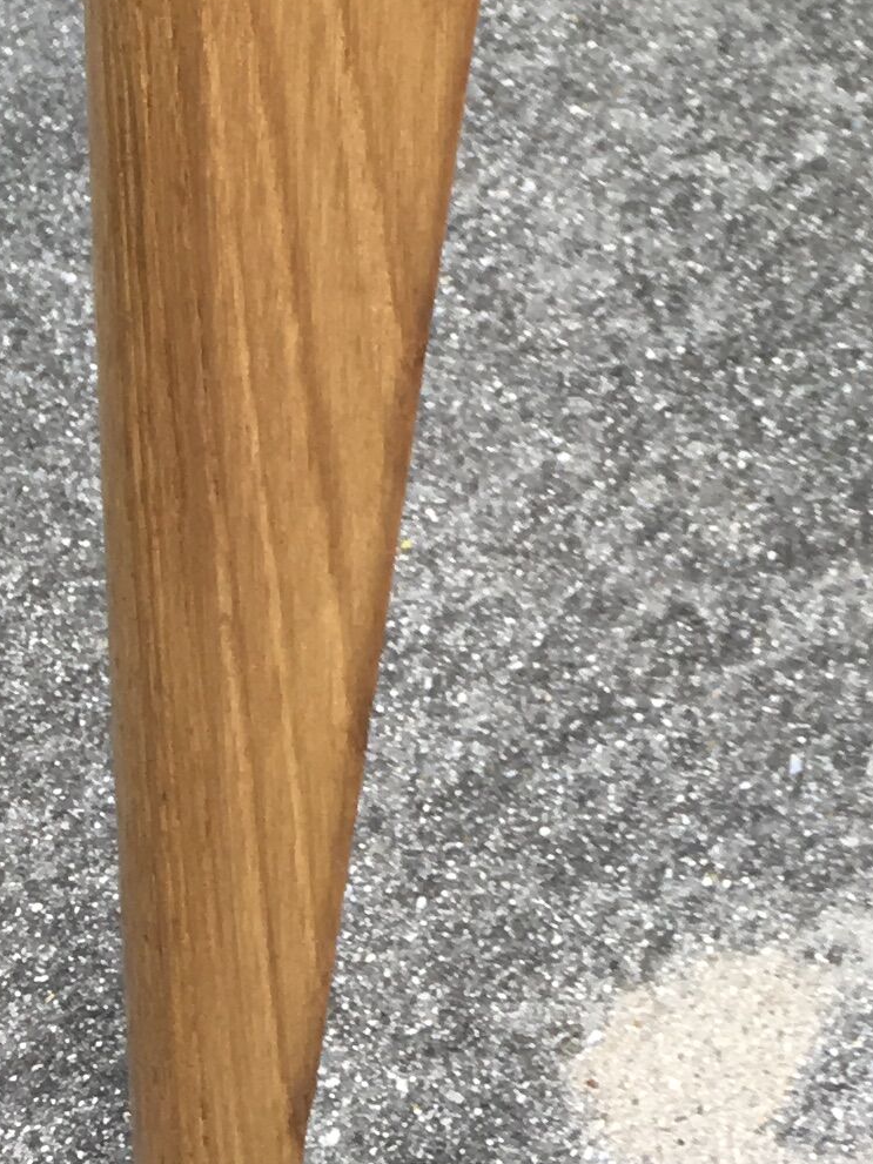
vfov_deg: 14.2
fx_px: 3969
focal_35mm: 118
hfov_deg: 11.7
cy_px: -1101
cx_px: 1500
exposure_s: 1/117
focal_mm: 4.15
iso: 25
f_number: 2.2
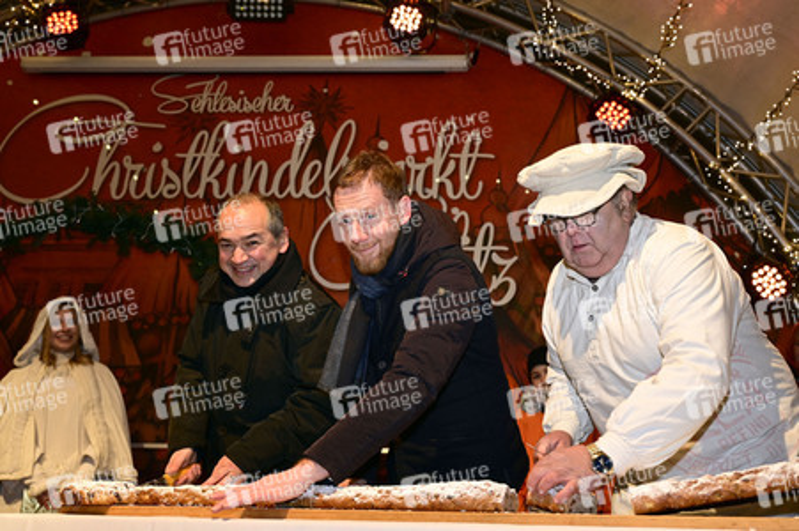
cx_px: 400
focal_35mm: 34
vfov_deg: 39.4
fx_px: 743
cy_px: 266
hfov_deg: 56.5
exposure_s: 1/60
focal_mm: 33.5
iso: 1400
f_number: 4.5
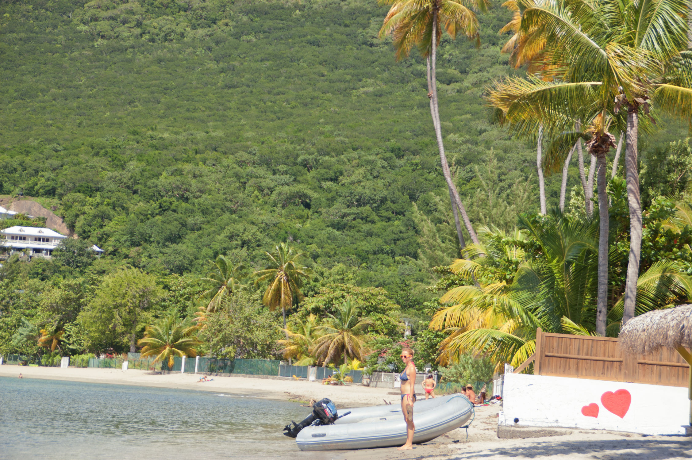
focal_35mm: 102
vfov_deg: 13.4
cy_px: 230
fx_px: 1959
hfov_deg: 20.0
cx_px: 346
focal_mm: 68
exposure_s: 1/500
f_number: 5.6
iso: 200
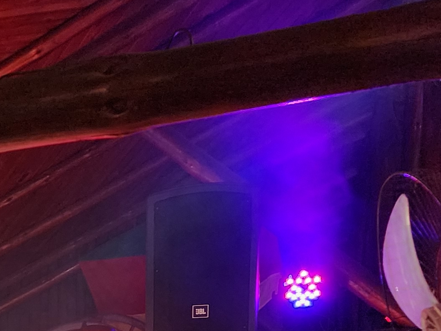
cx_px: -113
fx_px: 1108
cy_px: 529
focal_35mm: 87
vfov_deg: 15.4
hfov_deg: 20.7
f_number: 1.8
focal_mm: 6.4
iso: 250
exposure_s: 1/44
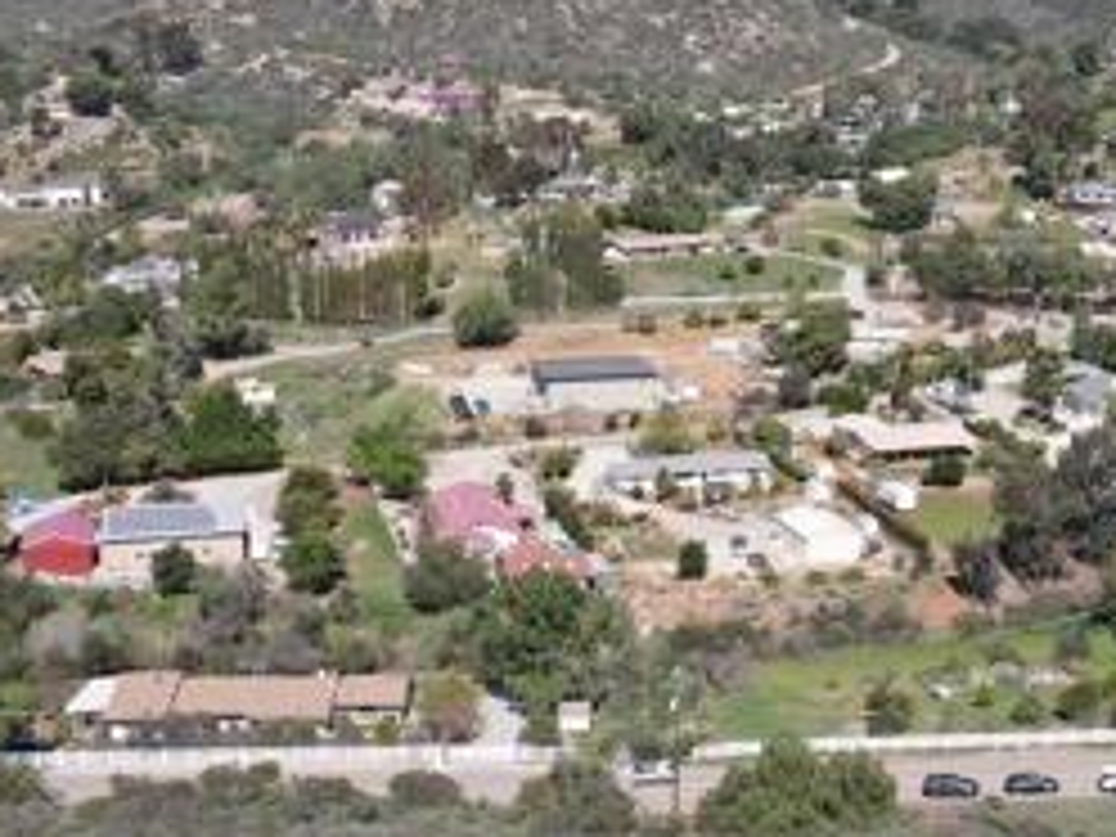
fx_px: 1999
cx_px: 778
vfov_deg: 23.5
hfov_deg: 30.9
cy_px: 558
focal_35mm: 62
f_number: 2.8
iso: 100
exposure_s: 1/500
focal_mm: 4.5
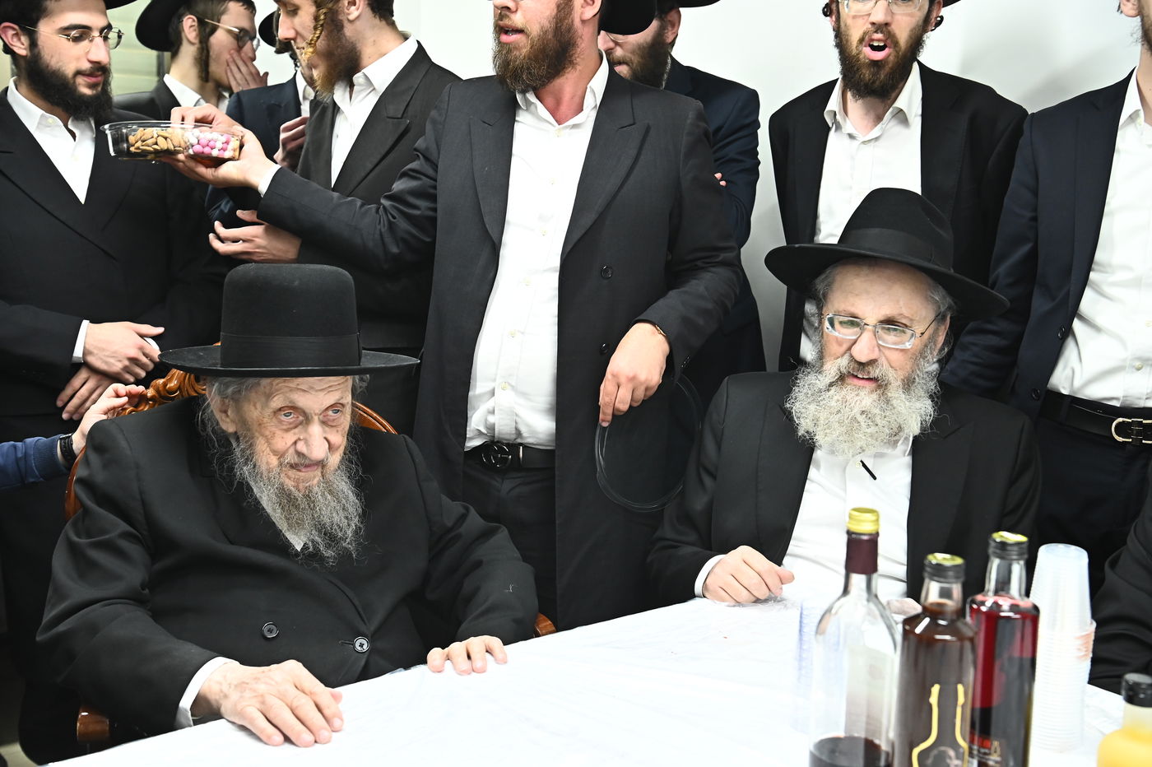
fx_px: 1343
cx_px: 576
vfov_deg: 31.9
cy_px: 384
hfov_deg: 46.4
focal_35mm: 42
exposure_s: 1/160
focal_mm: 42
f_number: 5.6
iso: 2500
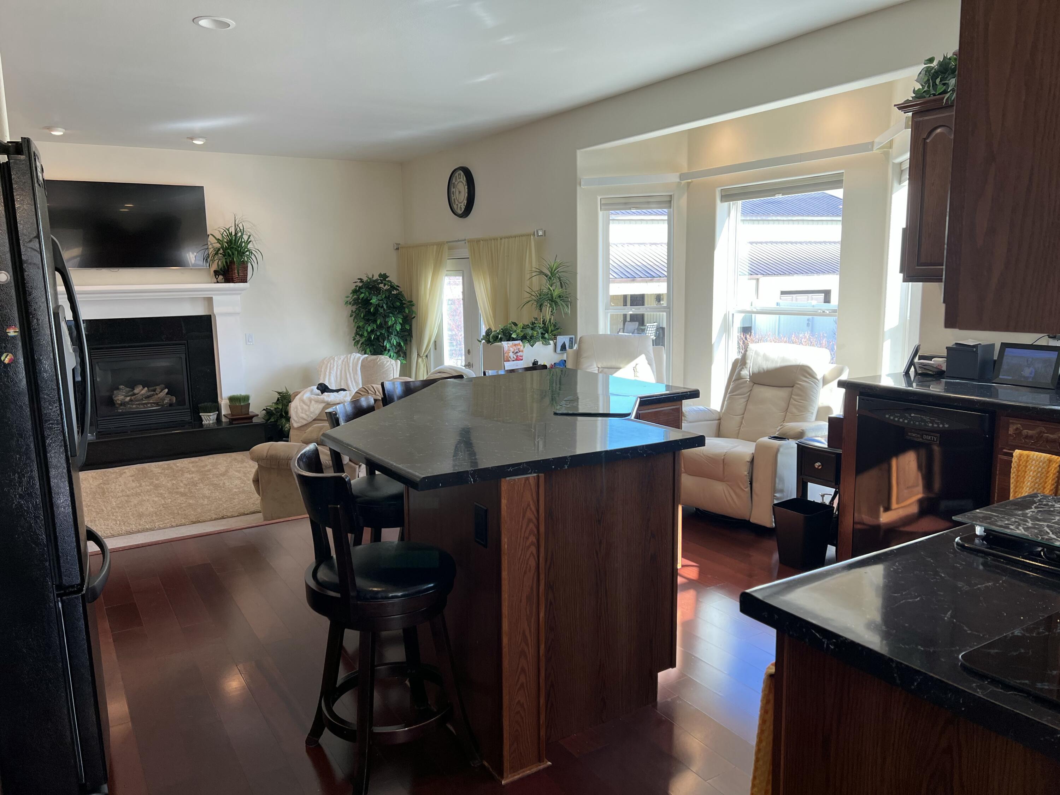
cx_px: 530
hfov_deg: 67.3
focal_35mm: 26
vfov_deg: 53.1
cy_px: 398
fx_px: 796
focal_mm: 5.7
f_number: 1.5
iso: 40
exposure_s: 1/120
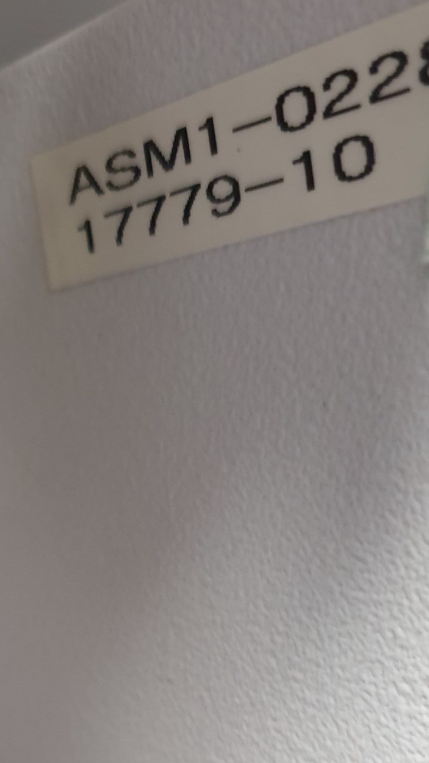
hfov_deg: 20.2
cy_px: 694
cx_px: 96
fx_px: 1194
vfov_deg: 33.5
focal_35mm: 59
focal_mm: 4.3
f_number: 1.5
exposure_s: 1/14
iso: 250
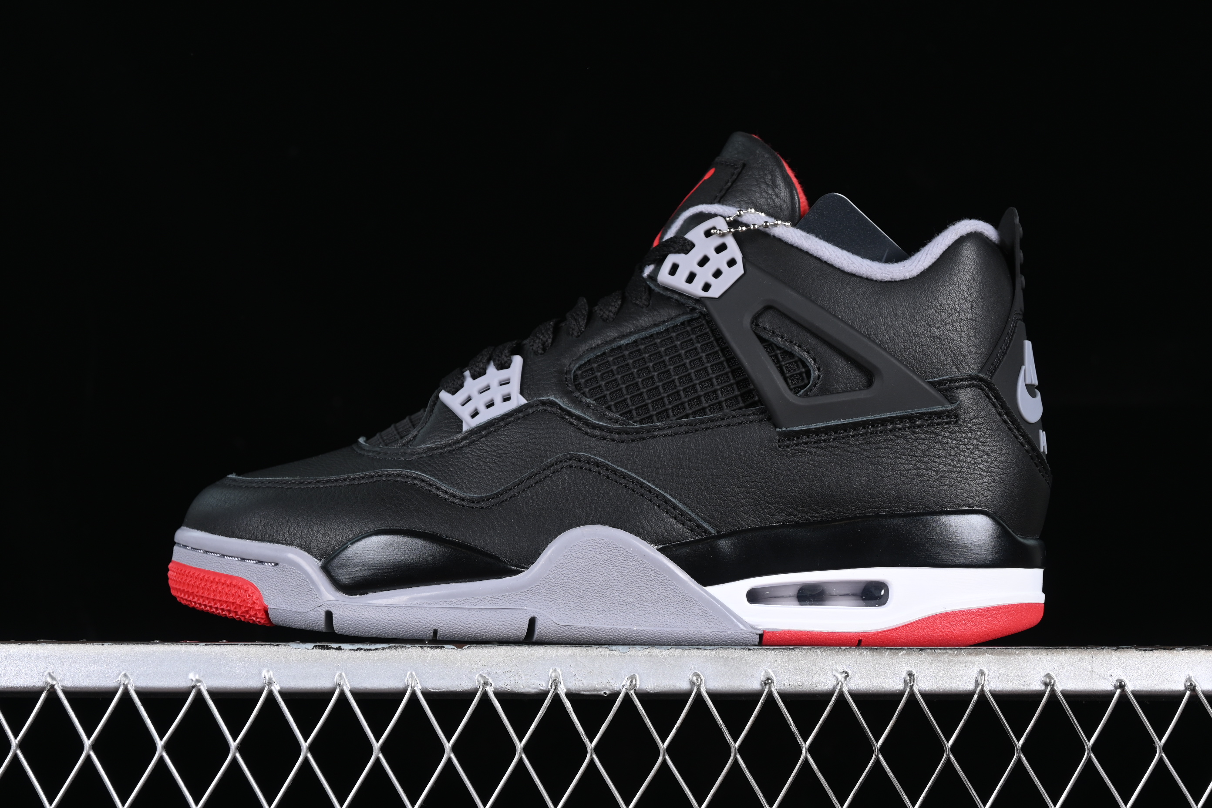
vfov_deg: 18.2
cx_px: 606
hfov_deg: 27.0
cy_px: 404
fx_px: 2525
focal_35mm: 75
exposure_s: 1/60
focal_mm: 50
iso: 160
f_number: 6.3
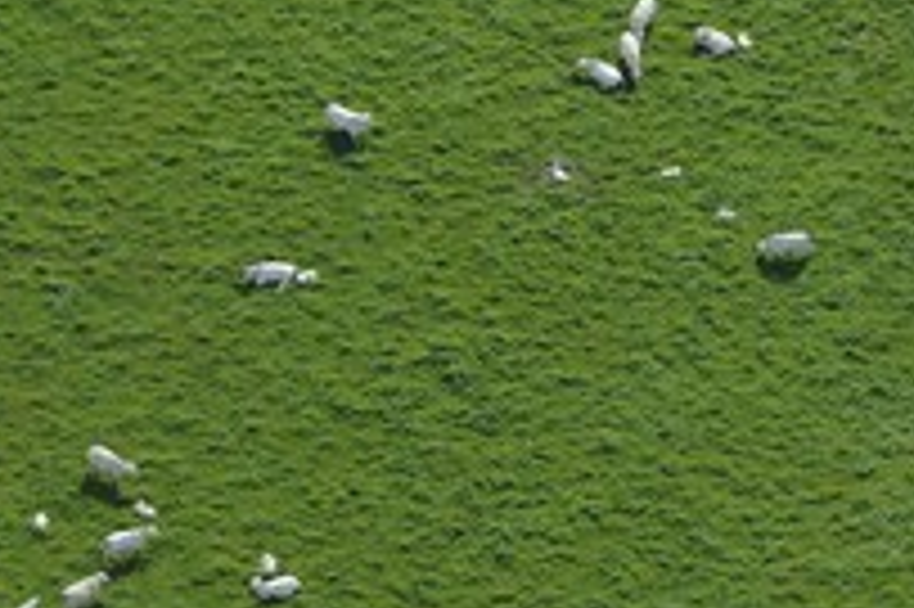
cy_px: 131
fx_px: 10502
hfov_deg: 5.0
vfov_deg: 3.3
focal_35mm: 414
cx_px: 666
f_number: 6.3
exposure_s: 1/500
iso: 400
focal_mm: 200
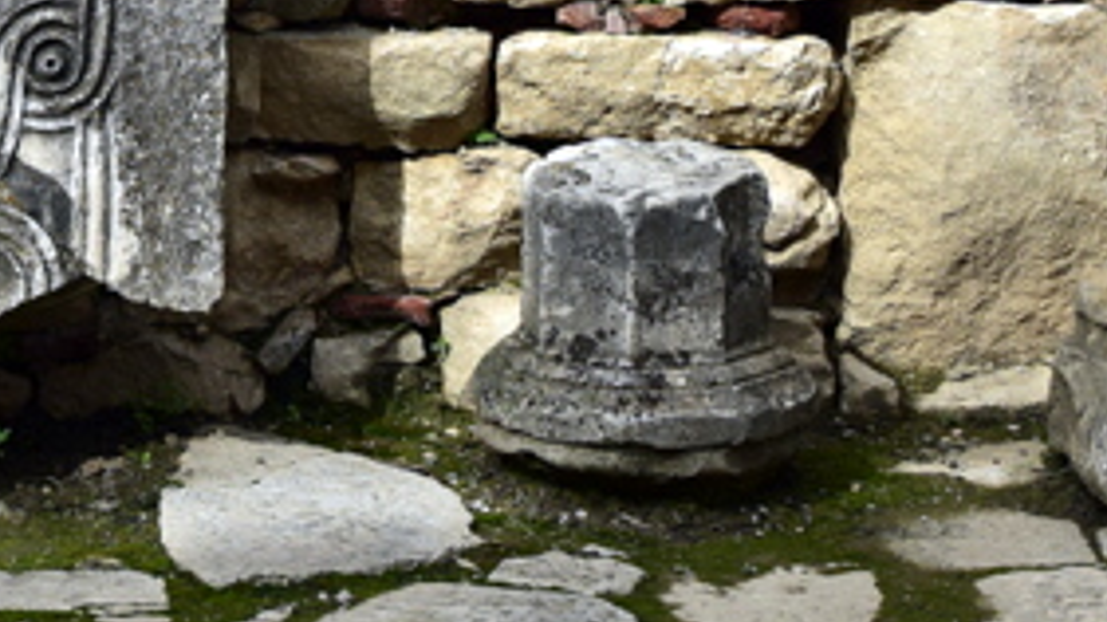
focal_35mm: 156
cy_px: 87
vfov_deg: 7.7
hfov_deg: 13.3
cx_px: -268
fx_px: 4593
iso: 400
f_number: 11
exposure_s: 1/400
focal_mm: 35
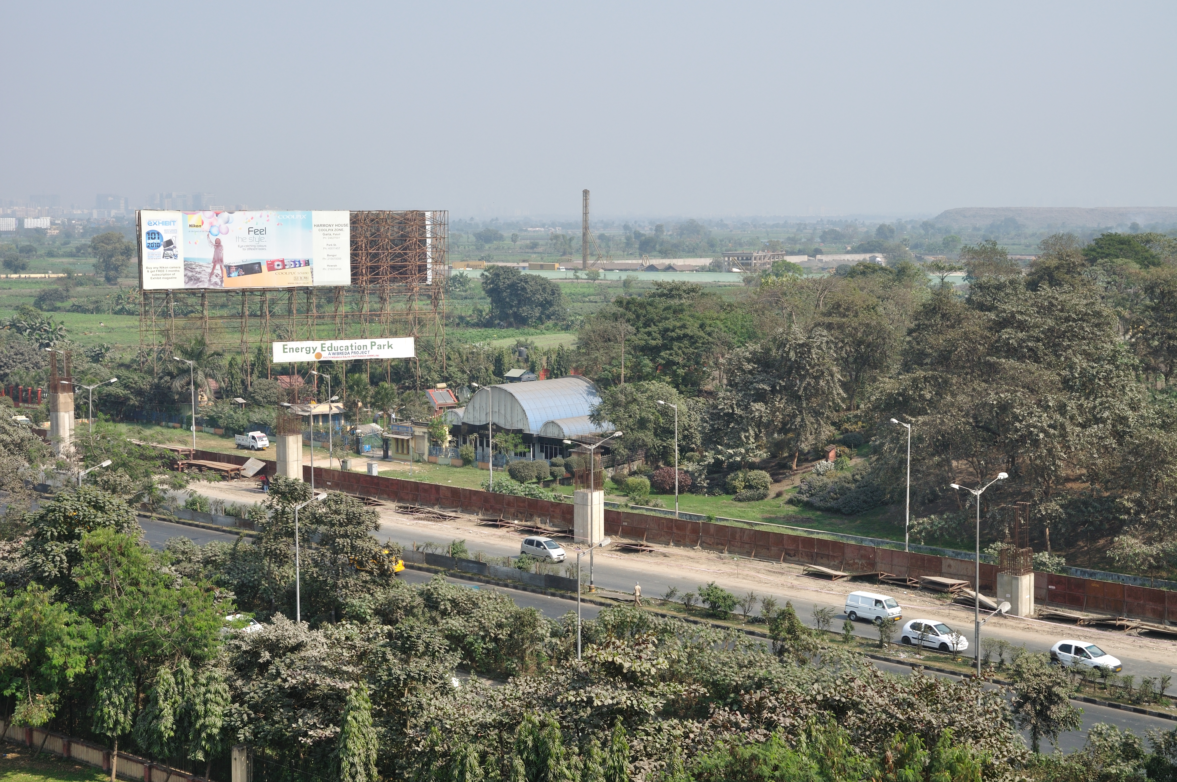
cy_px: 391
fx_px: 1714
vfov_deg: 25.7
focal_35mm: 52
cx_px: 588
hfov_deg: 37.9
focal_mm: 35
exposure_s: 1/250
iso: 200
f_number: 10
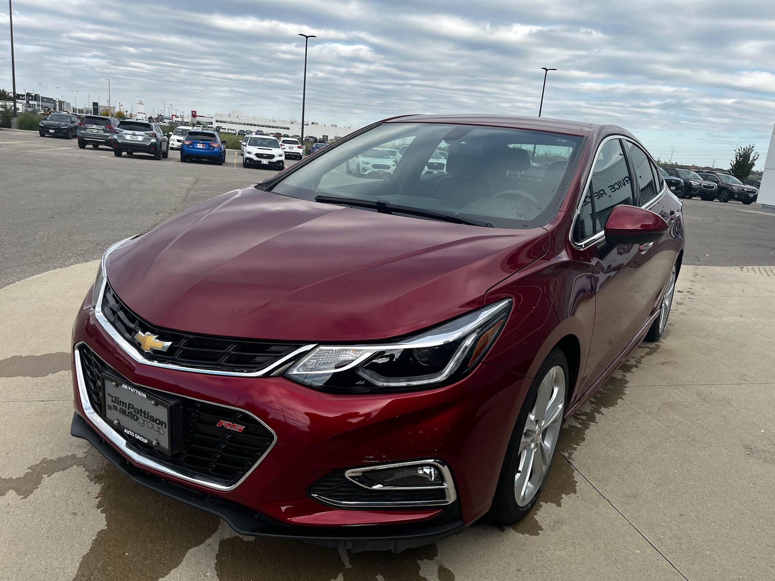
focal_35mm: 26
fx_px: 582
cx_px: 388
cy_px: 290
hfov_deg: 67.3
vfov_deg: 53.1
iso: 50
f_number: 1.6
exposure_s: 1/1355
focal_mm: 5.1
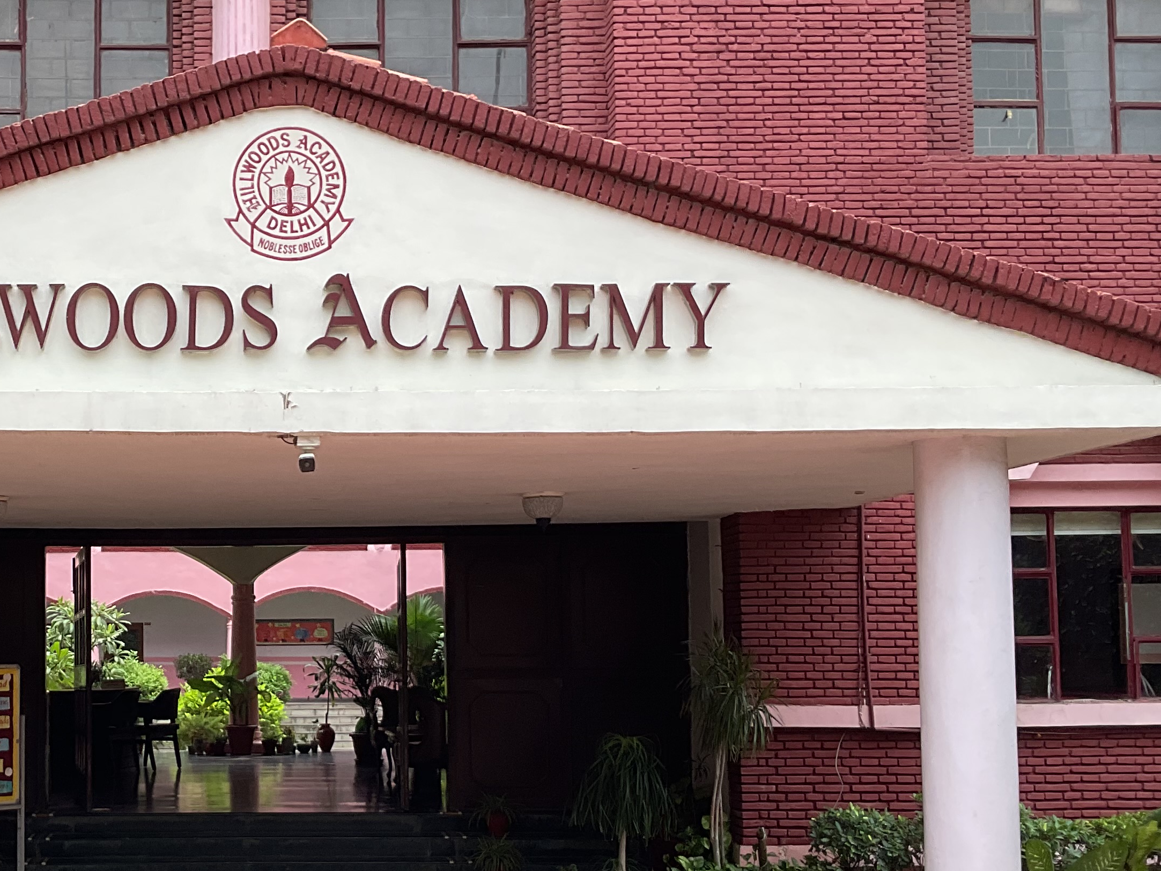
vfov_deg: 26.9
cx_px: 225
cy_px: 561
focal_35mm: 54
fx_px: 1811
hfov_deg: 34.4
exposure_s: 1/829
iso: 16
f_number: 1.8
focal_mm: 3
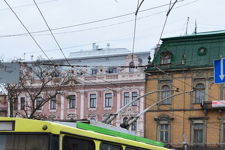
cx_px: 71
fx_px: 563
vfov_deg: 14.8
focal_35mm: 90
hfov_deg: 22.5
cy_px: 171
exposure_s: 1/200
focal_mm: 26
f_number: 7.1
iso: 400
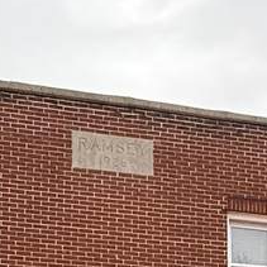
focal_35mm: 75
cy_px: 442
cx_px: 92
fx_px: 654
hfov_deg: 23.0
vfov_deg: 19.1
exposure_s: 1/99
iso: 160
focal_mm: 2.22
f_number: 2.2
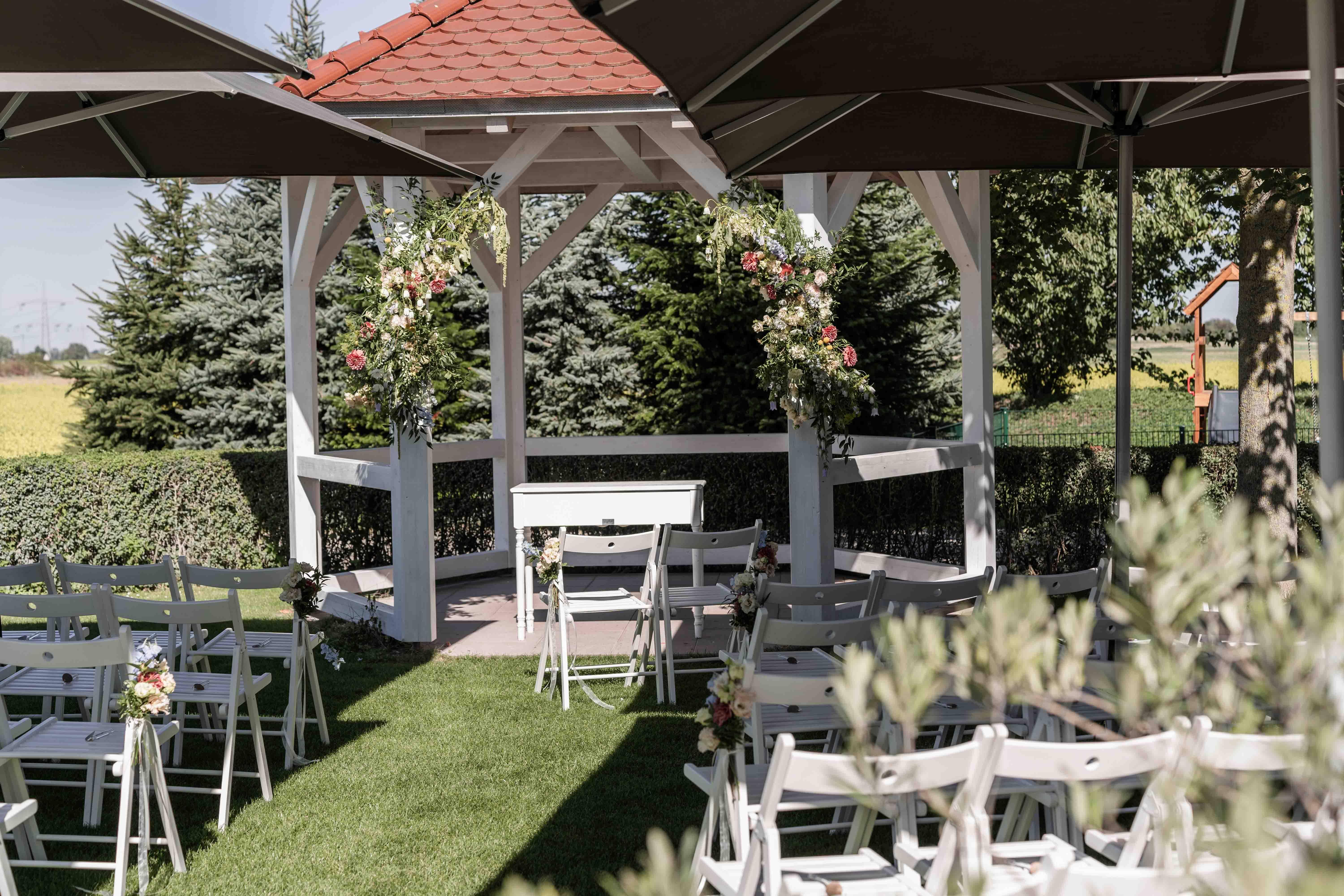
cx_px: 672
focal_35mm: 50
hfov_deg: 39.6
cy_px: 448
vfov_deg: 27.0
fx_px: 1867
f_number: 4
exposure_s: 1/800
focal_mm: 50
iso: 100
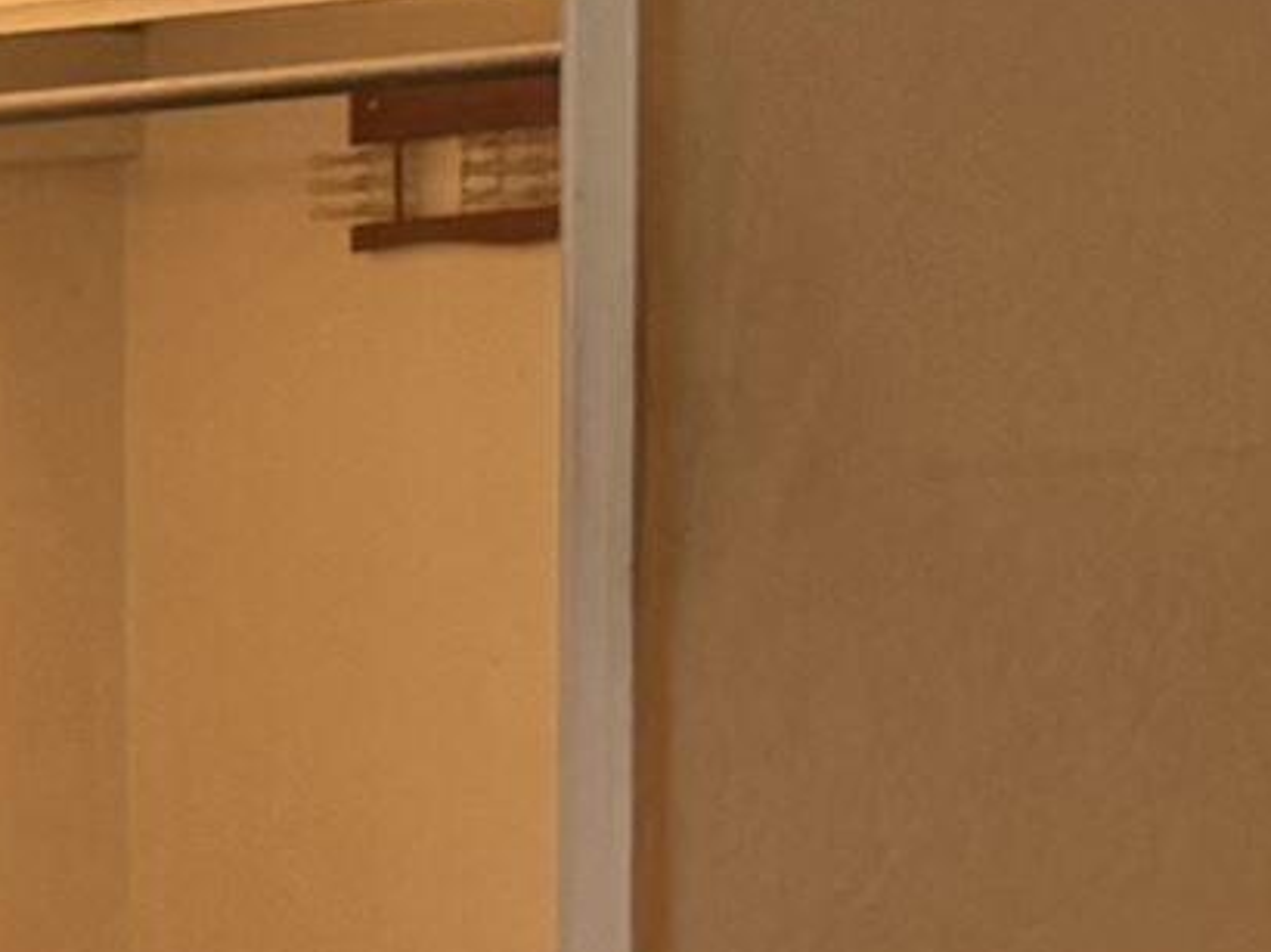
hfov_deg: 10.0
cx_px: -1472
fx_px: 6605
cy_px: 1644
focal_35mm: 180
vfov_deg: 8.0
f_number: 1.78
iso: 160
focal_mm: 6.76
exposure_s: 1/60
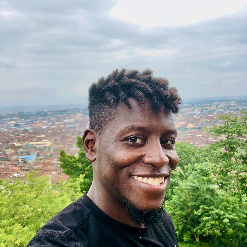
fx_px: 307
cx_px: 124
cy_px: 145
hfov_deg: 43.9
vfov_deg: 43.7
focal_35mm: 38
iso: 20
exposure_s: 1/167
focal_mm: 2.87
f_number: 2.2
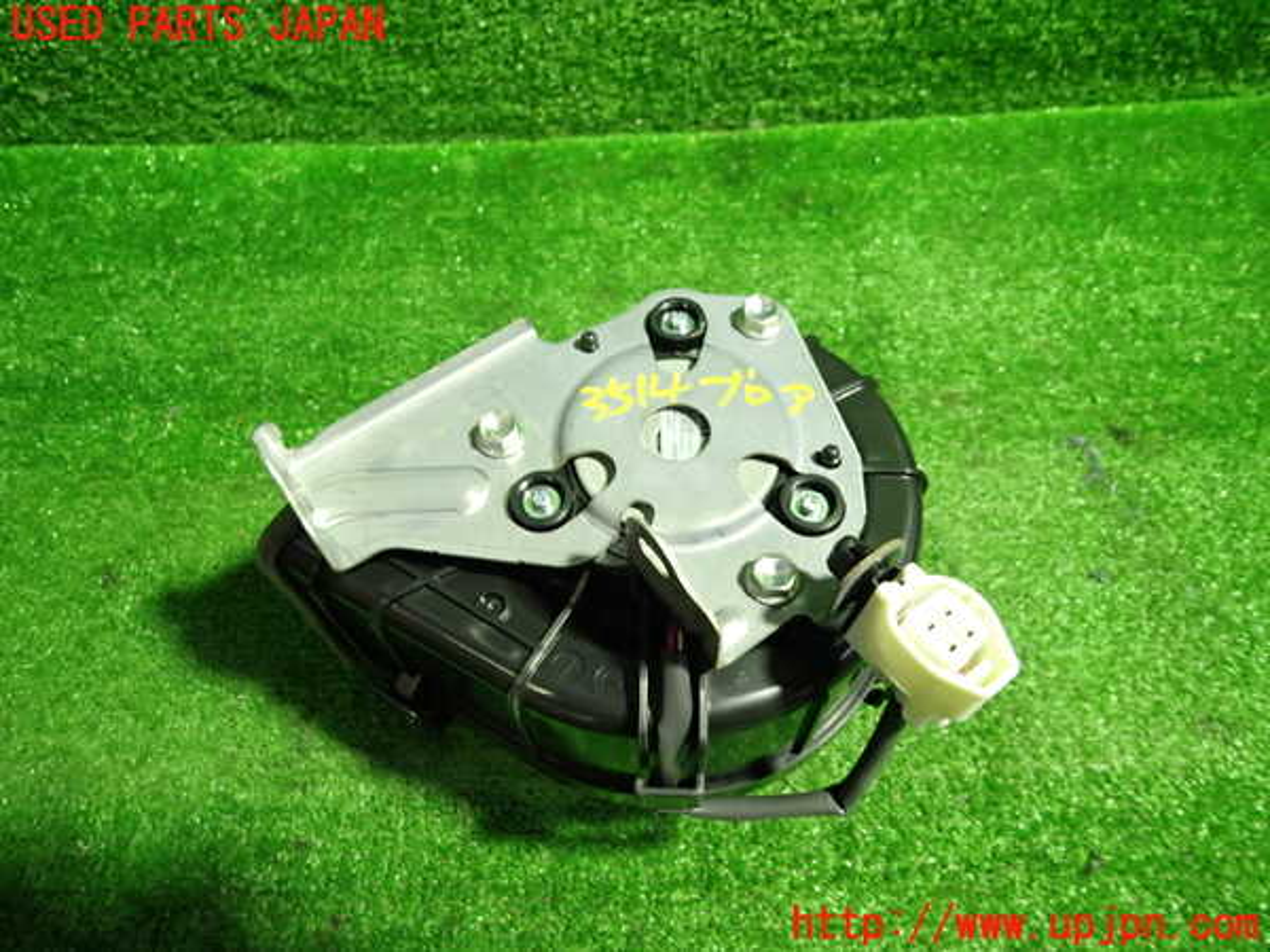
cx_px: 635
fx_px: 917
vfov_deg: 54.9
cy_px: 476
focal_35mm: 25
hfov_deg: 69.4
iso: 400
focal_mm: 4.5
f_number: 2
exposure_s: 1/30
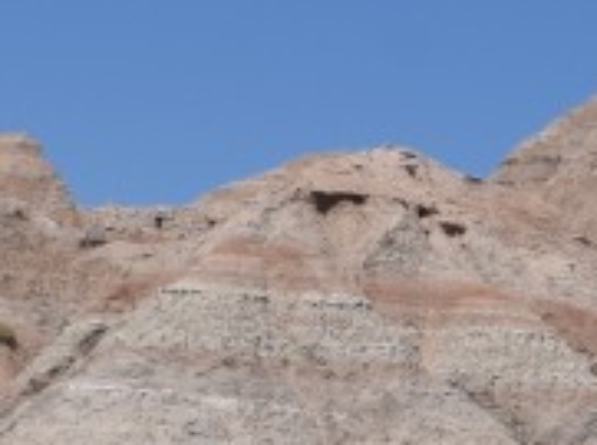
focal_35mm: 194
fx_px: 3339
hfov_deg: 9.6
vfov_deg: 7.6
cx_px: 1171
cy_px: 237
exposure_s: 1/500
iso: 200
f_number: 11
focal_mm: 18
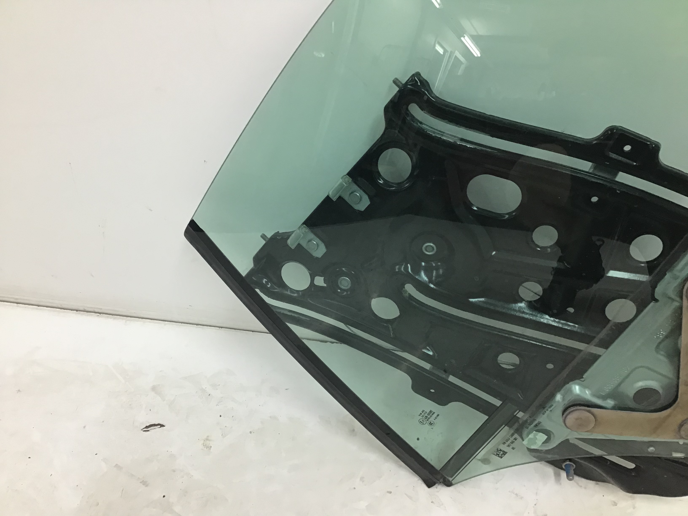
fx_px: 616
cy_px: 258
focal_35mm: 31
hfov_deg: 58.4
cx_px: 344
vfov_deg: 45.4
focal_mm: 3.3
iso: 50
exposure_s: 1/33
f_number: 2.4
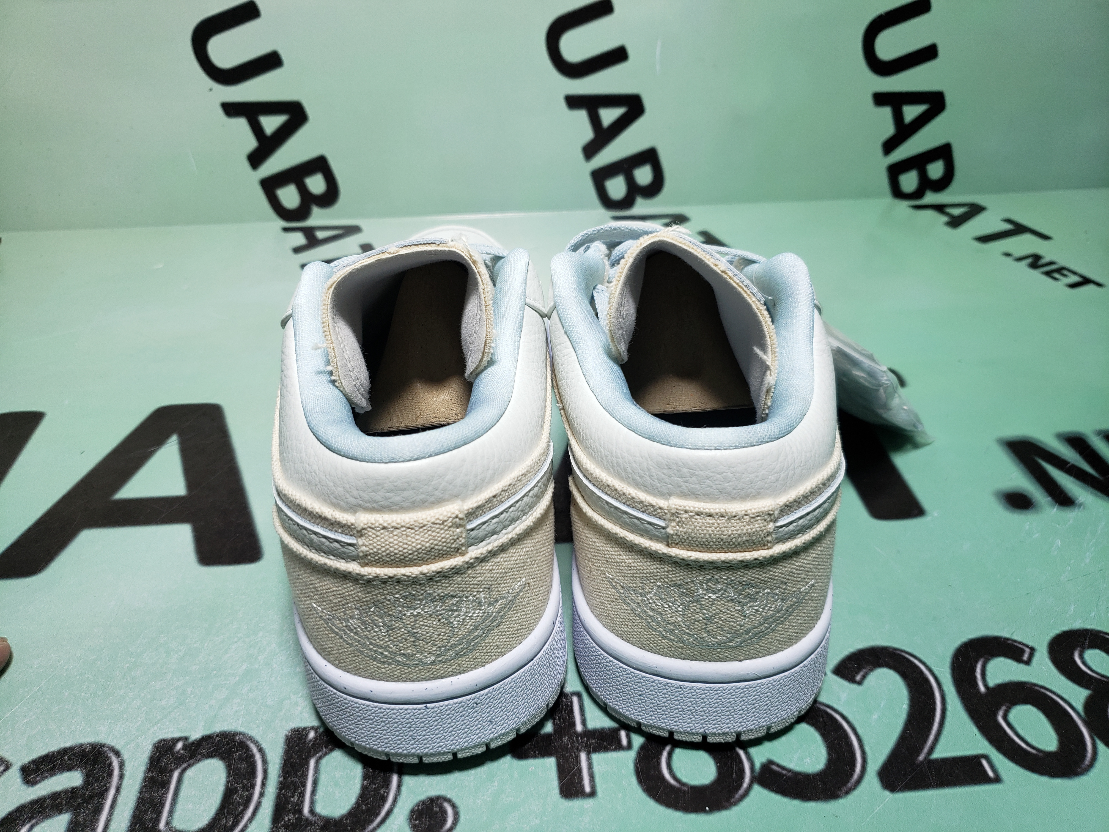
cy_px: 416
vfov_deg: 53.1
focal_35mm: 26
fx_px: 833
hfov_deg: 67.3
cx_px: 554
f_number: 1.5
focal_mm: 4.3
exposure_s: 1/334
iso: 50
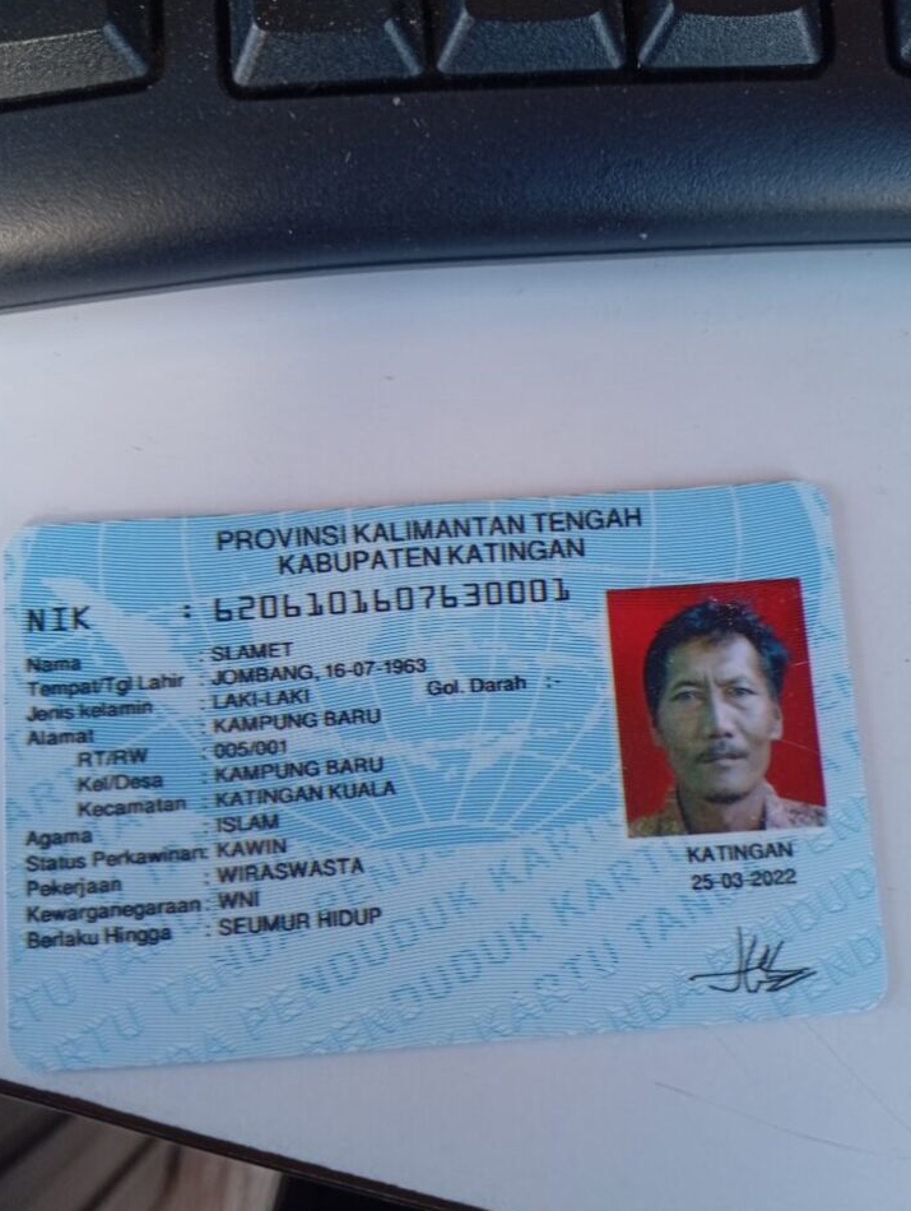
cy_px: 635
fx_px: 1015
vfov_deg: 61.6
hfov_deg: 48.3
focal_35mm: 29
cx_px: 461
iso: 116
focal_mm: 3.98
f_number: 1.8
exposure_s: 1/50
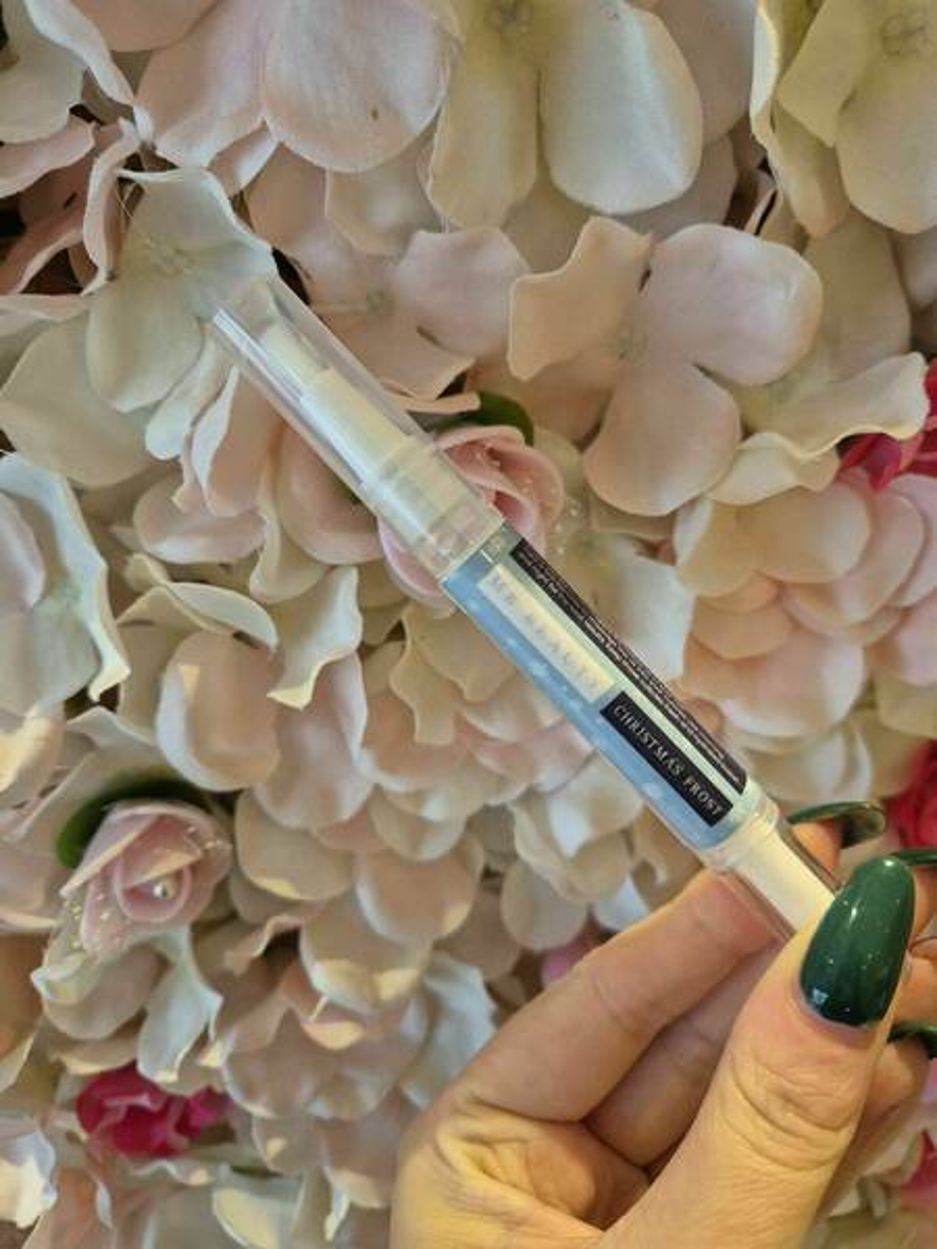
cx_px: 468
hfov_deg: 58.9
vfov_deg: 73.9
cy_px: 624
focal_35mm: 23
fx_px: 830
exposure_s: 1/100
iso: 500
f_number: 1.8
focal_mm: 5.4
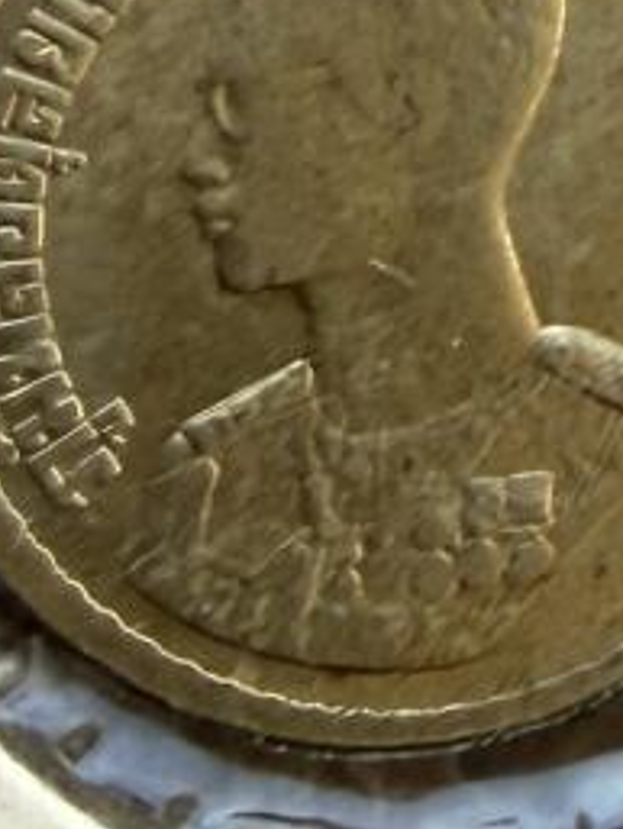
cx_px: 429
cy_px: -135
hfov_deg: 8.8
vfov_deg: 11.5
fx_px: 4028
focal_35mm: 168
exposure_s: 1/189
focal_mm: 2.22
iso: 40
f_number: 2.2
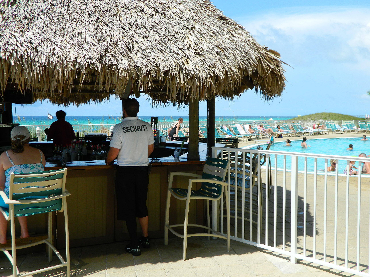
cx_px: 185
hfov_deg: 52.6
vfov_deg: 40.7
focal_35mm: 35
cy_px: 138
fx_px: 374
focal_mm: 6.2
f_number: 3.3
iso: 80
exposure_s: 1/800
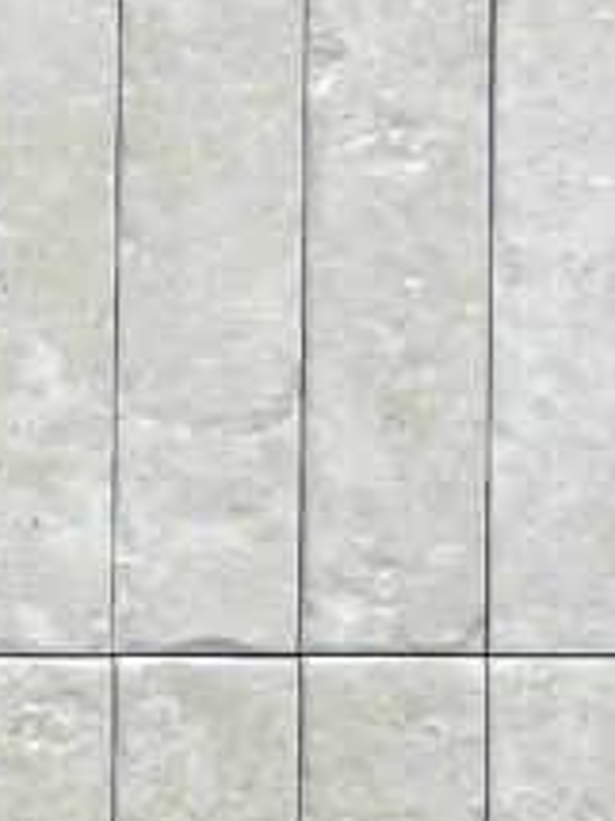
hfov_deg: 7.3
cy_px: 817
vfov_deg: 11.3
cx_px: -1413
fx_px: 4126
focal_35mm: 174
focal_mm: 5.7
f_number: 1.5
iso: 32
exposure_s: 1/139
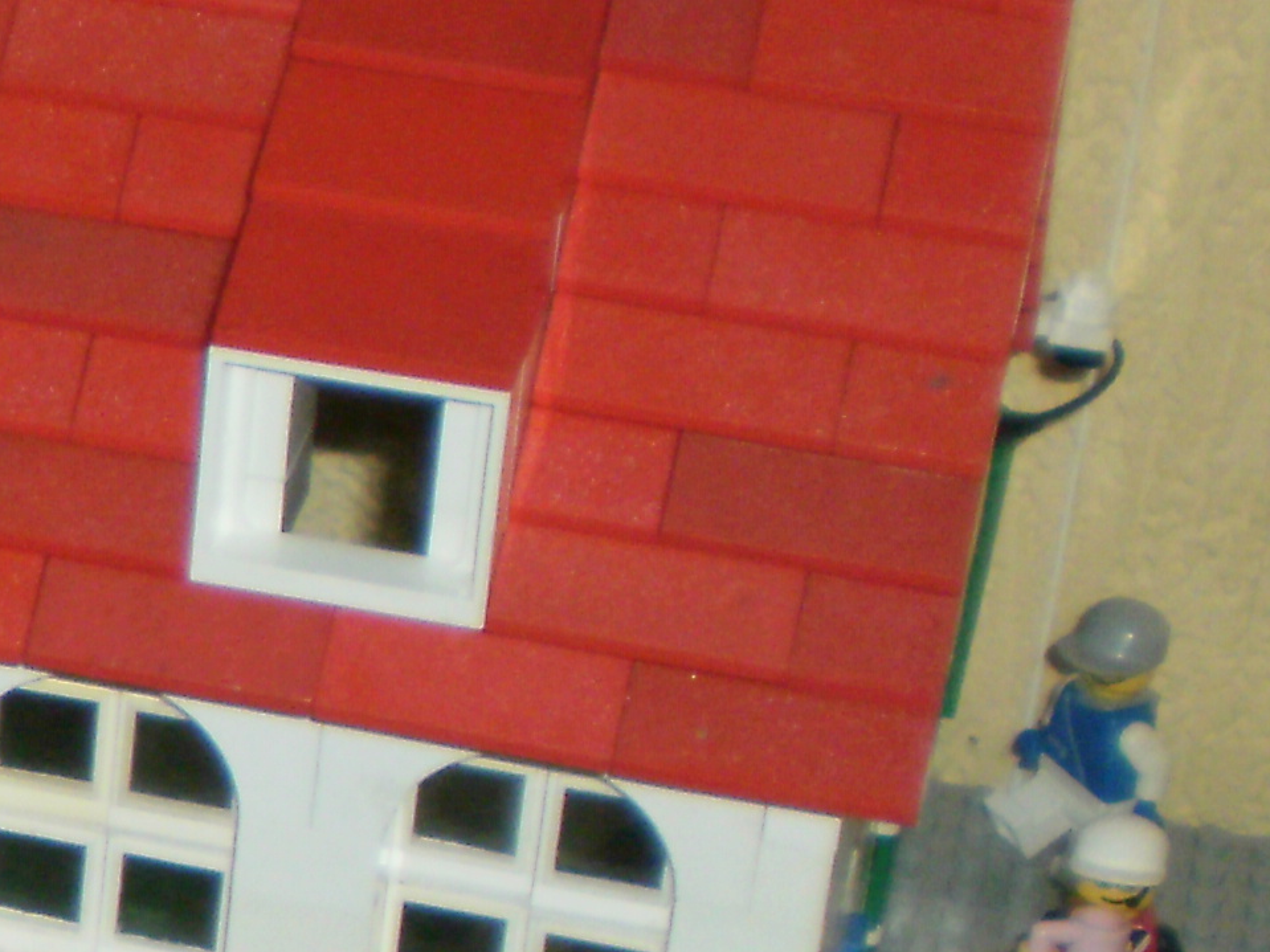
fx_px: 5466
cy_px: 890
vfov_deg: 9.9
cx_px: -1071
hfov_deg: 12.1
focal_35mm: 149
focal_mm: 6.3
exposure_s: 1/30
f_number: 3.1
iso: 125
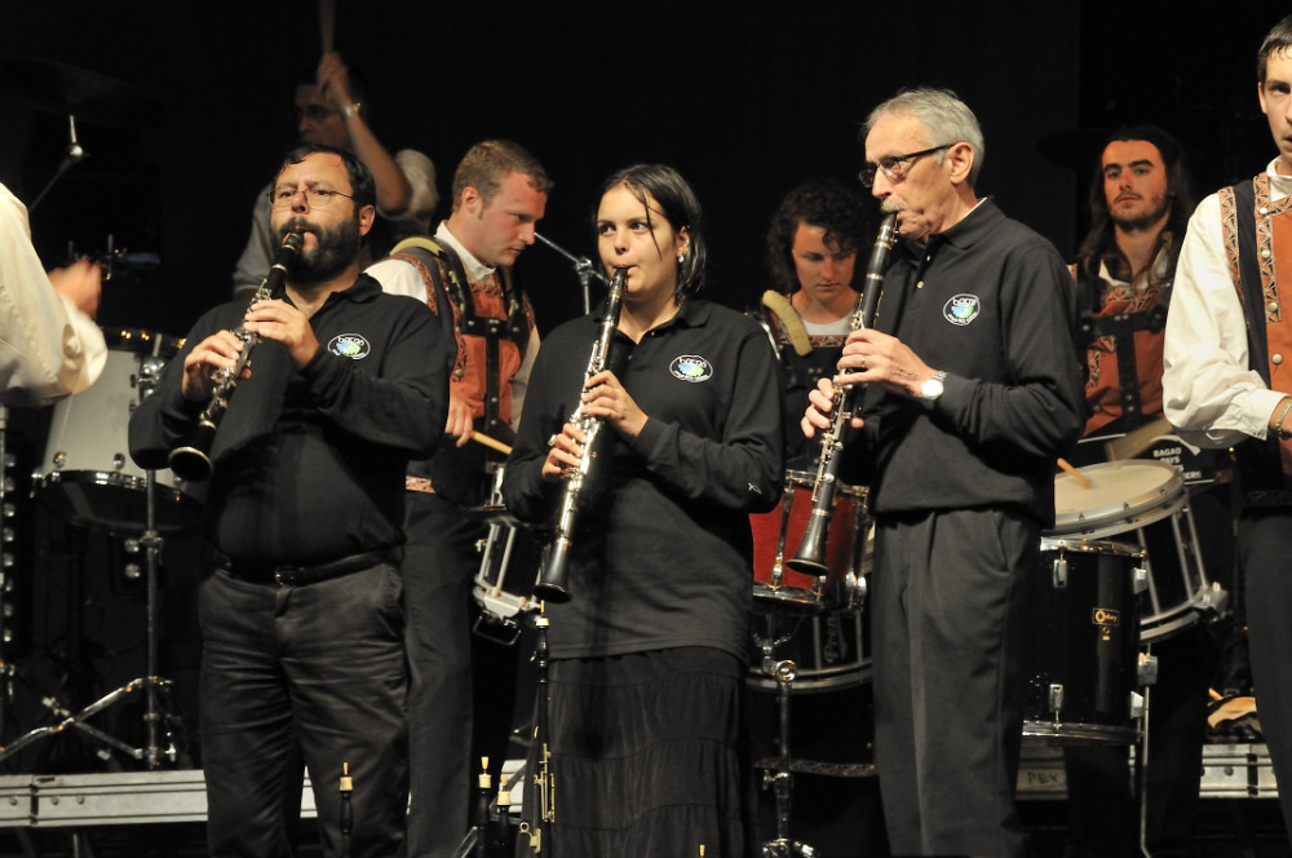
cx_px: 646
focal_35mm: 232
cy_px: 429
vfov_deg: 5.9
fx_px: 8333
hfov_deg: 8.9
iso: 1250
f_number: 8
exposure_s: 1/50
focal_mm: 155
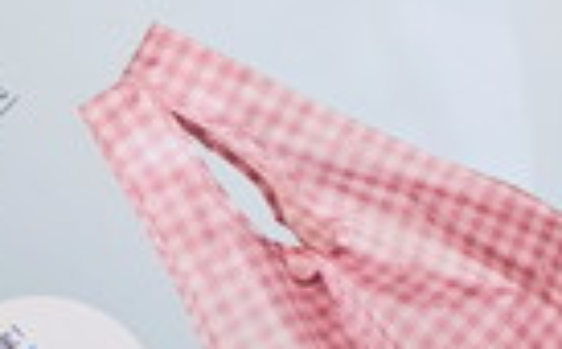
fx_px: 2048
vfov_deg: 9.5
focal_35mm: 134
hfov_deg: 14.6
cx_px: 825
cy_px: -172
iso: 55
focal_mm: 4.38
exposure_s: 1/223
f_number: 1.73
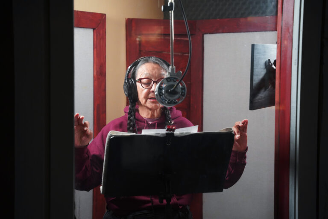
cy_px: 110
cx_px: 164
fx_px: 638
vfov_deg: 19.5
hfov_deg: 28.8
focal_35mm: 70
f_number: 4
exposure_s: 1/160
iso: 4000
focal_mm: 70
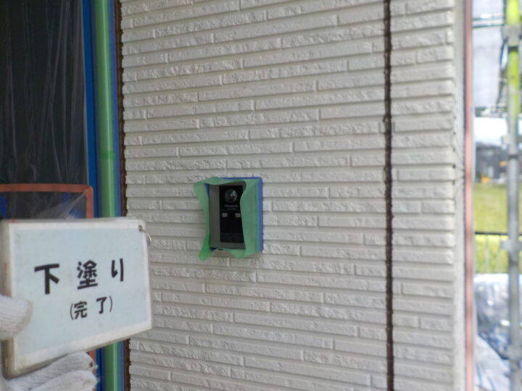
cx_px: 261
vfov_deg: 46.8
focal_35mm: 30
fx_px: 452
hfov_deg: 60.0
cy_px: 196
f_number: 3.3
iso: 125
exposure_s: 1/160
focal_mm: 4.1
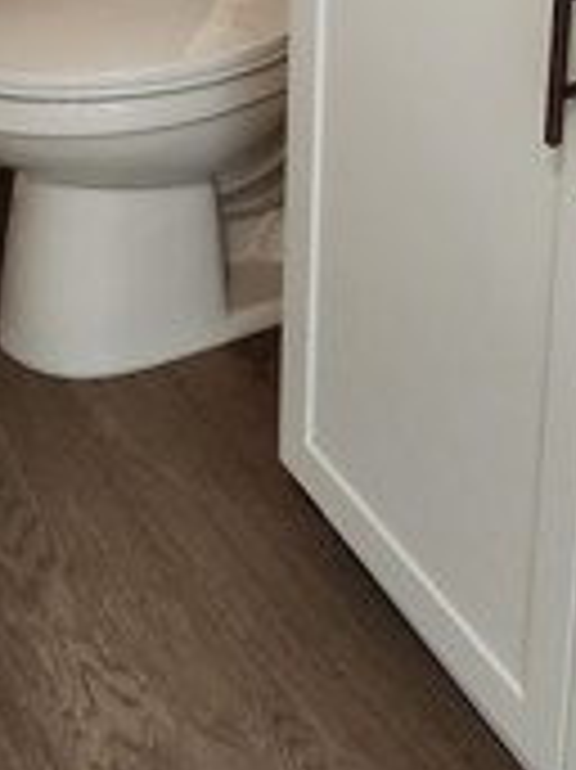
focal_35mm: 86
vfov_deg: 21.0
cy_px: -189
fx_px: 1910
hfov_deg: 17.1
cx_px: 351
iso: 250
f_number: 1.8
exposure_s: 1/120
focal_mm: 5.4
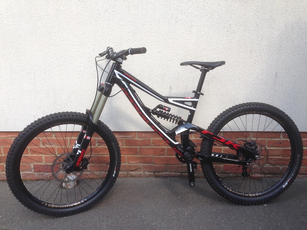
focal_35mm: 33
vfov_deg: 42.9
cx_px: 154
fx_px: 293
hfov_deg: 55.4
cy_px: 115
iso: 50
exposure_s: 1/244
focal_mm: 4.12
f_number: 2.4
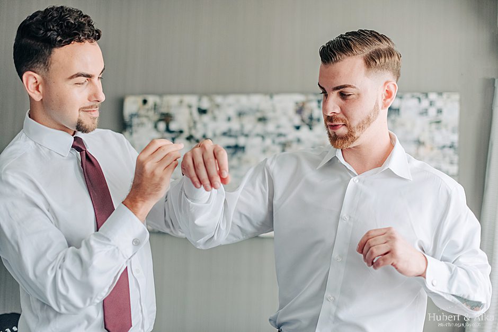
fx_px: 692
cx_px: 249
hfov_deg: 39.6
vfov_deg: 27.0
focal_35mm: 50
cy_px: 166
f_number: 2
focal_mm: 50
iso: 400
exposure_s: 1/1250
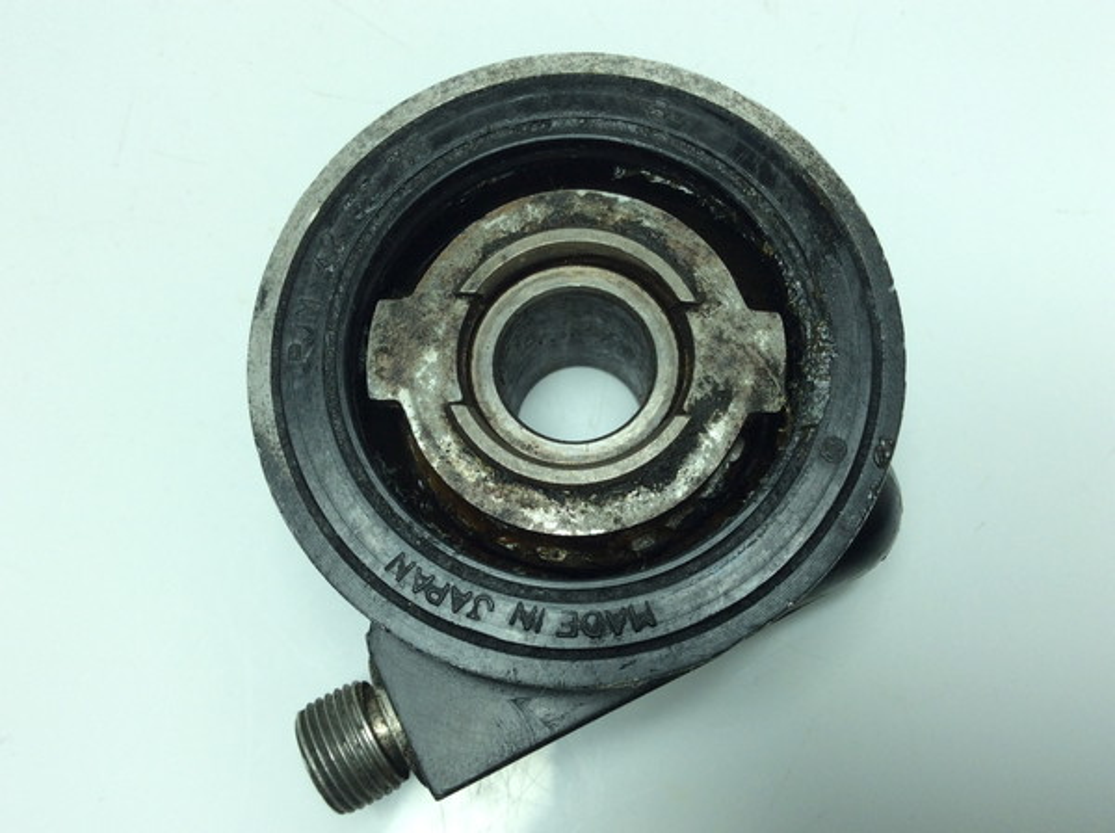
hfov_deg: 56.9
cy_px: 416
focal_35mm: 32
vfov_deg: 44.0
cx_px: 558
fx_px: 1029
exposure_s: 1/295
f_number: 2.4
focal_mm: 3.3
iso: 32
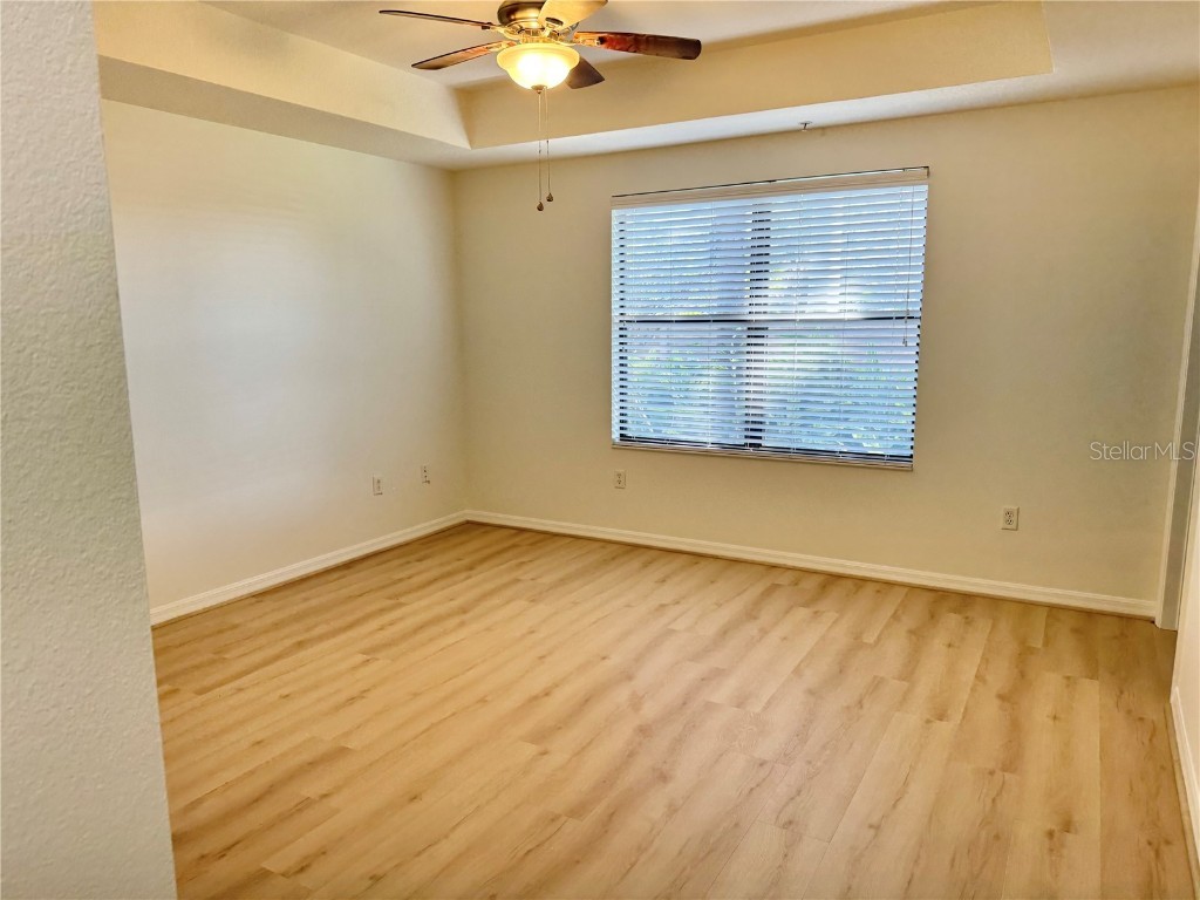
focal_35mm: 24
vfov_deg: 56.8
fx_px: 832
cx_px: 600
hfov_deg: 71.6
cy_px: 450
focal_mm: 6.76
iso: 125
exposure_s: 1/120
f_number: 1.78
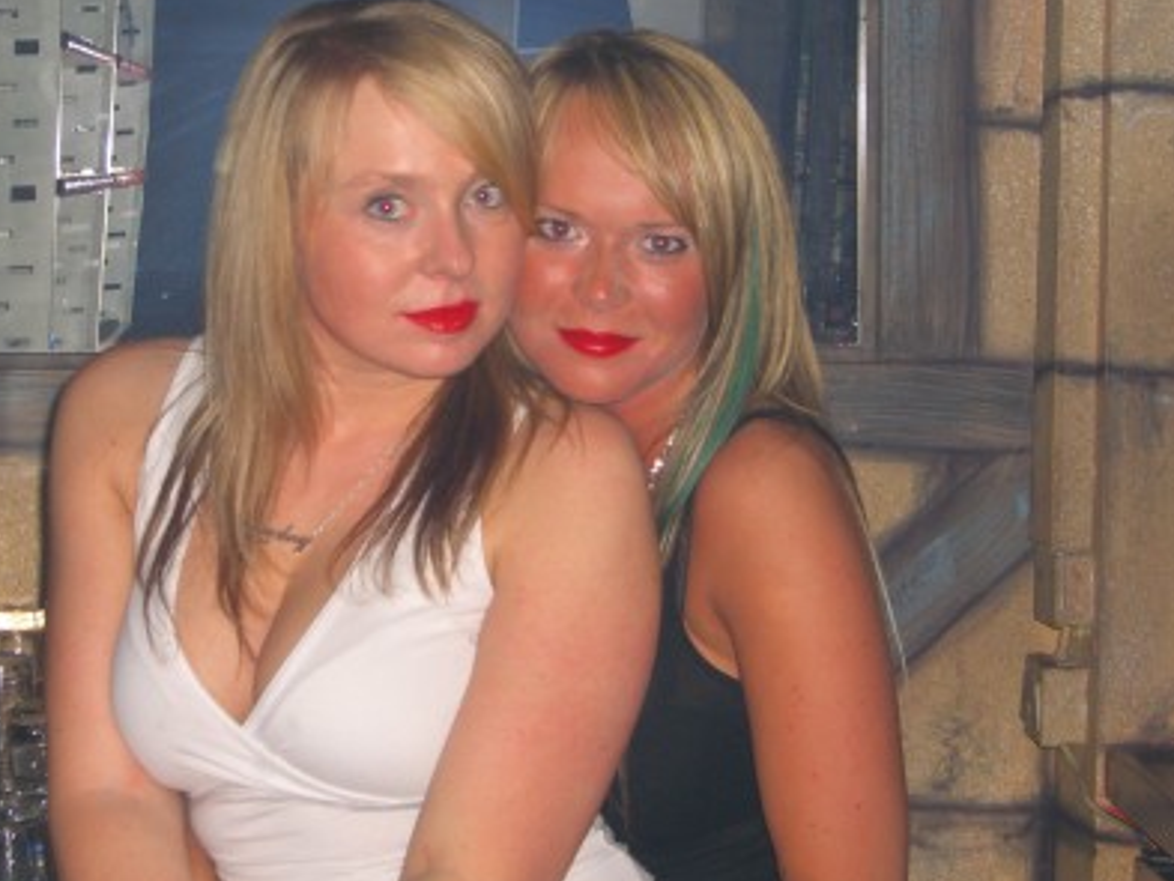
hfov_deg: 22.5
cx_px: 514
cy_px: 373
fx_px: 2952
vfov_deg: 17.0
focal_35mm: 87
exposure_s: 1/60
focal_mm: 11.8
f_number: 3.6
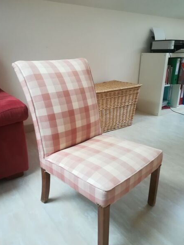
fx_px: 198
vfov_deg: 63.4
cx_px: 87
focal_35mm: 28
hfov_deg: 49.8
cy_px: 129
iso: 400
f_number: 2.2
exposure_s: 1/25
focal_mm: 3.83
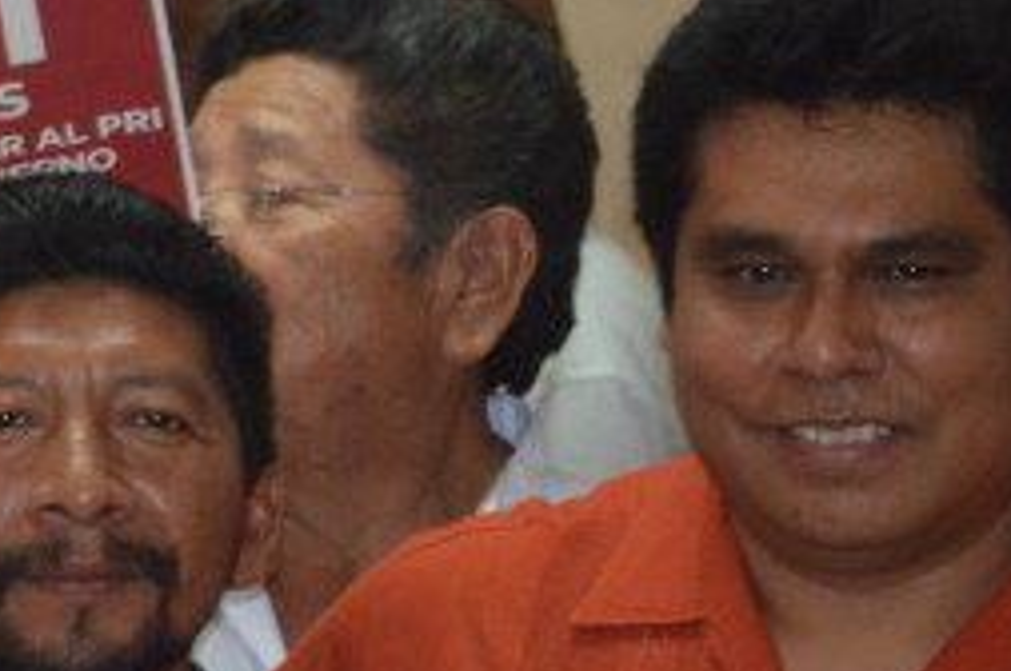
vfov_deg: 4.1
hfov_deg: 6.1
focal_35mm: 334
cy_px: 78
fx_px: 9368
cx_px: -831
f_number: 5.6
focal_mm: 55
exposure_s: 1/60
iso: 1000
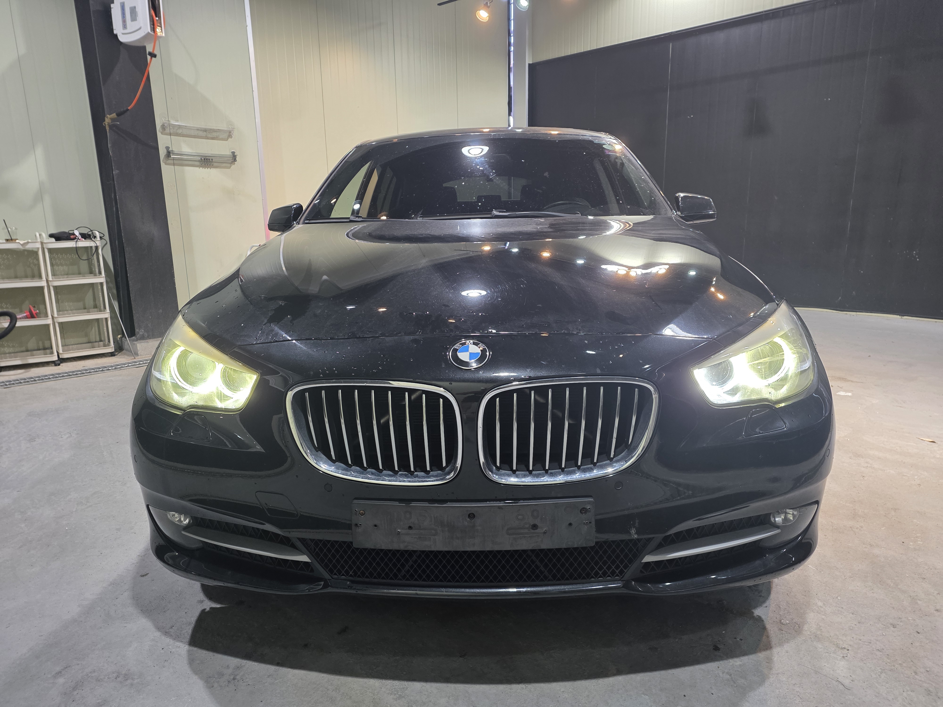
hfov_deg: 73.9
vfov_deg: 58.9
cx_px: 472
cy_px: 354
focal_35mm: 23
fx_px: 627
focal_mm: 6.3
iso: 160
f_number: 1.7
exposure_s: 1/120
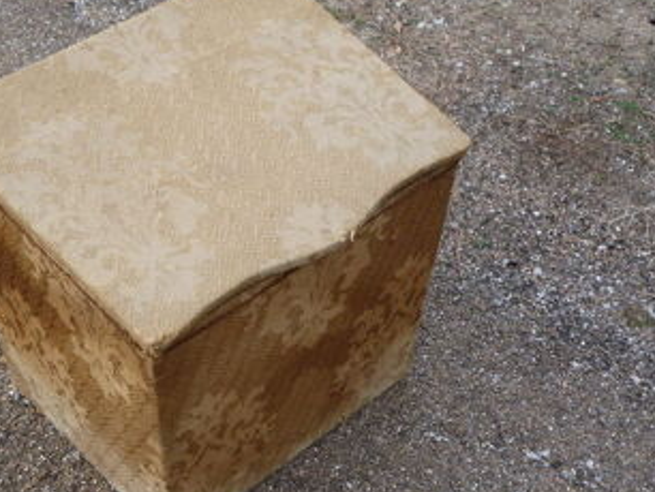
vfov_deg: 30.6
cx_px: 193
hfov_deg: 39.7
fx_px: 890
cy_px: 336
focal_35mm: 47
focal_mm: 5.2
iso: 100
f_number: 4
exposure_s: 1/250
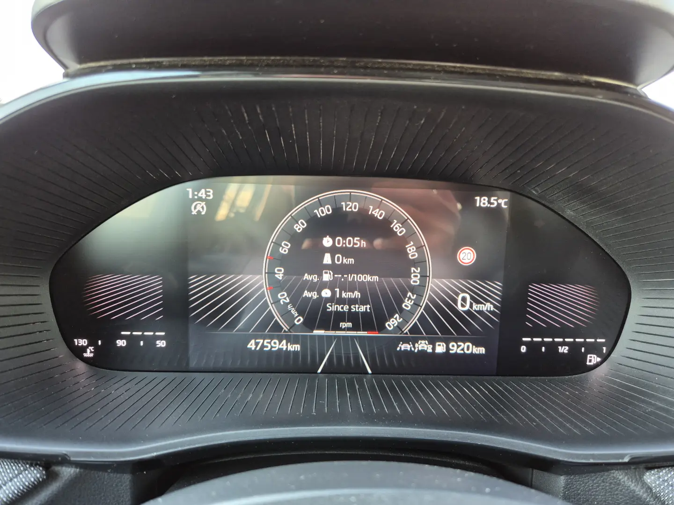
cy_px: 252
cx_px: 337
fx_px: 448
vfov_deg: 58.9
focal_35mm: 23
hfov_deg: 73.9
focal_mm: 5.4
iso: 320
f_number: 1.8
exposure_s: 1/100
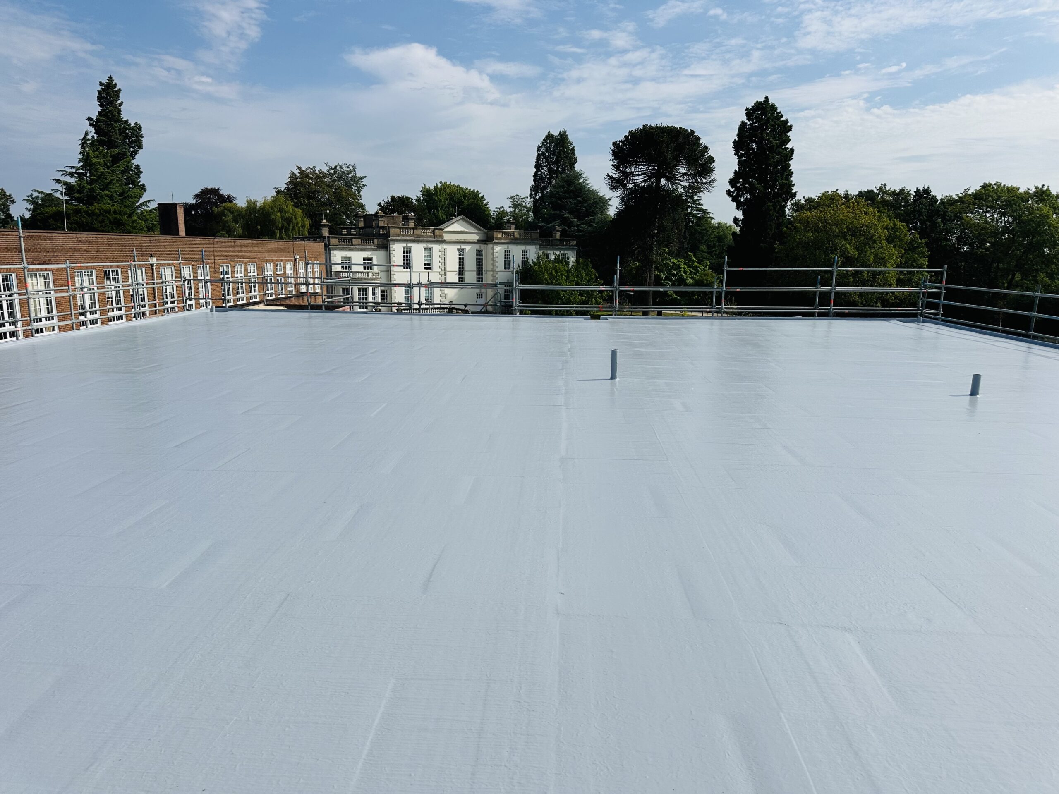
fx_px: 734
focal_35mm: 24
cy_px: 397
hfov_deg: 71.6
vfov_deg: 56.8
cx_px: 530
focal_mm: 6.86
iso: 80
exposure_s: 1/9709
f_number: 1.78
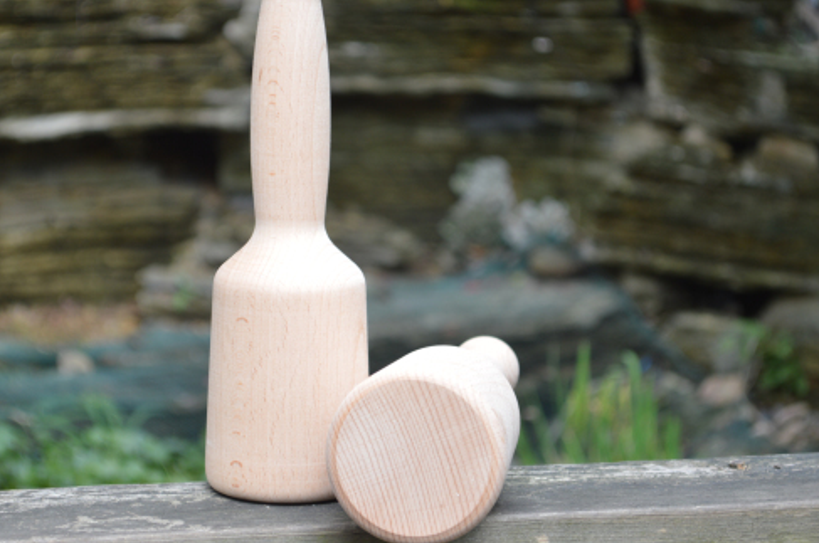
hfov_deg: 20.1
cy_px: 234
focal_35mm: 102
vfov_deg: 13.4
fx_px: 2308
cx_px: 357
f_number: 5.6
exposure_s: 1/30
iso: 100
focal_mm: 55
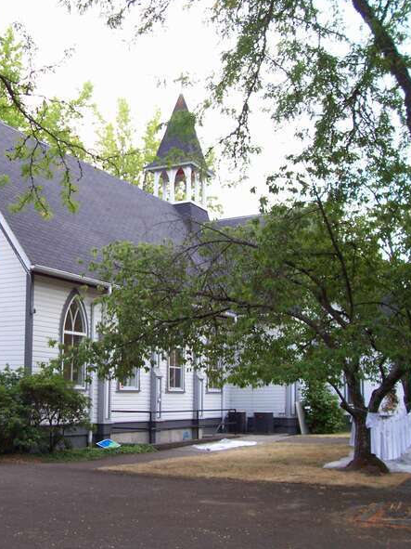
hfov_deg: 30.9
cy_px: 271
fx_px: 728
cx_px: 94
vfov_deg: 41.2
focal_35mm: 46
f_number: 2.7
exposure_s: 1/235
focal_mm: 5.6
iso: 80
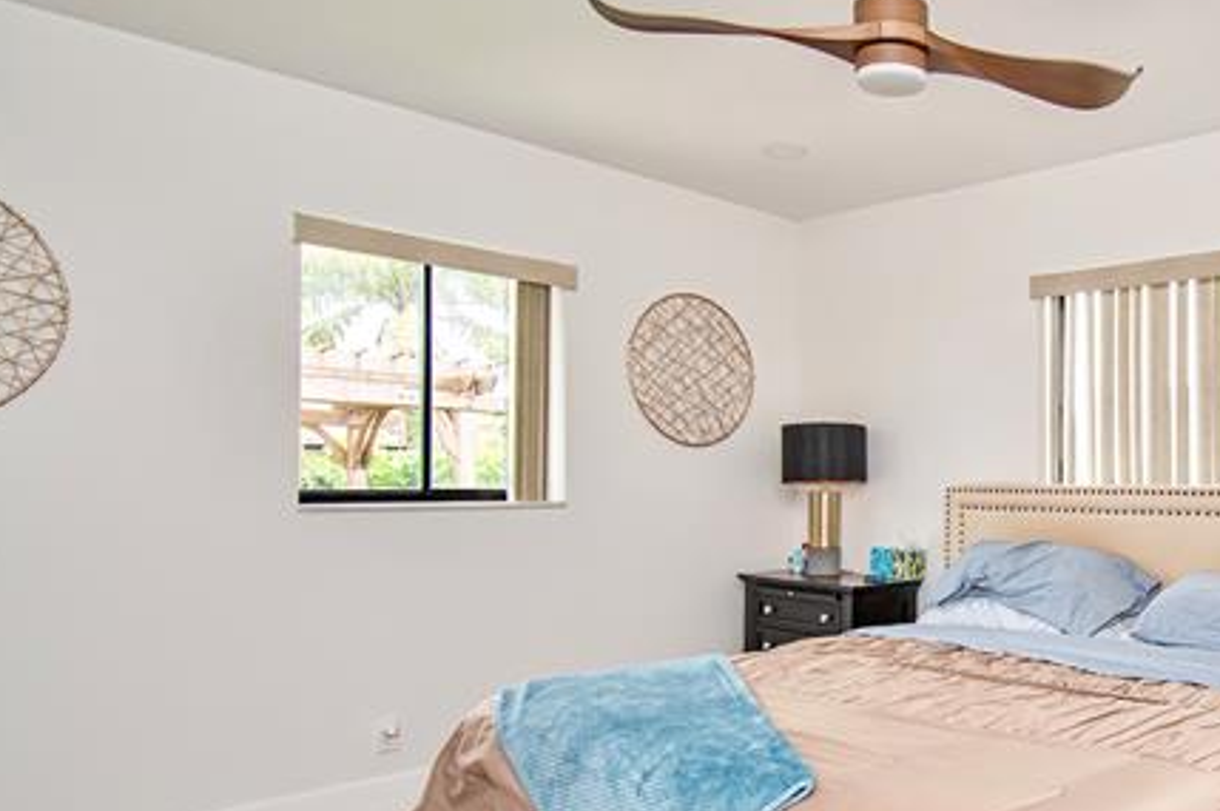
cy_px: 484
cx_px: 984
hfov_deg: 60.1
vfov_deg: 46.1
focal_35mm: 28
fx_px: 948
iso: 900
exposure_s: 1/60
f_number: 4.5
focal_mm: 10
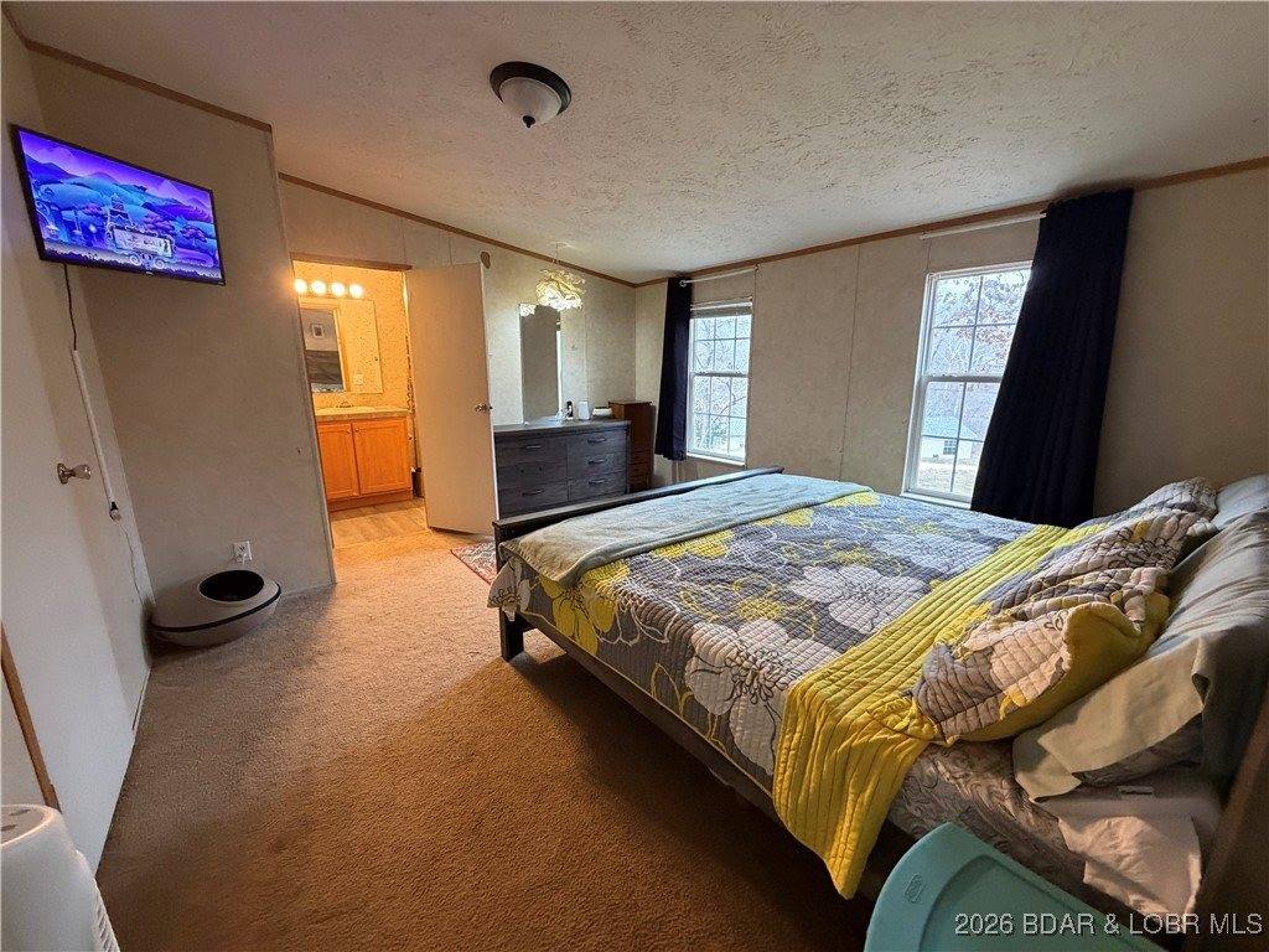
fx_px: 513
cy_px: 476
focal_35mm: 14
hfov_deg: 102.1
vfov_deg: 85.7
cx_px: 634
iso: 500
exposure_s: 1/60
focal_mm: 2.22
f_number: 2.2
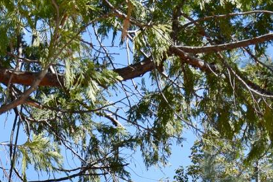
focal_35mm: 107
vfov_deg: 11.9
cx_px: -25
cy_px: 320
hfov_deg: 18.4
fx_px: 811
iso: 200
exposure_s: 1/320
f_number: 9
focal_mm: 20
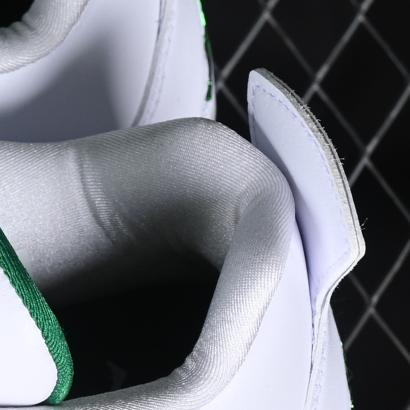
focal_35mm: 302
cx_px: -306
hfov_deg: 5.7
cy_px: 404
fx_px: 4047
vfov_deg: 5.8
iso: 160
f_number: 7.1
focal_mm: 50
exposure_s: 1/100
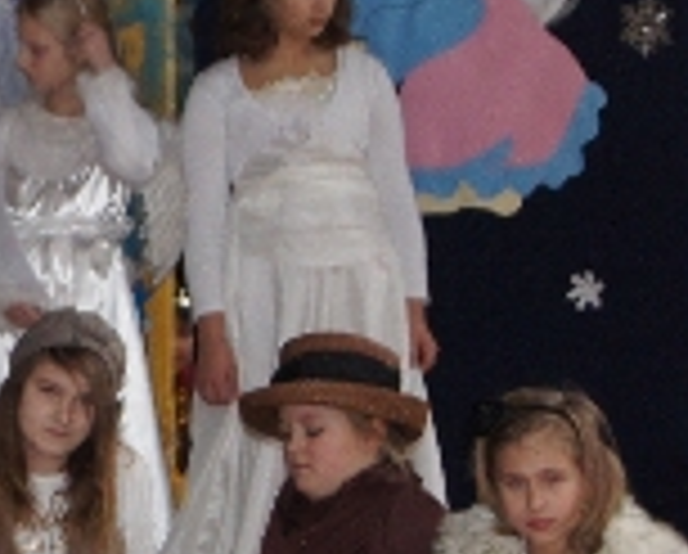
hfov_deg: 6.3
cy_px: 318
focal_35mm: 303
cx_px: -333
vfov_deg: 5.1
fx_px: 6178
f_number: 5.6
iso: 800
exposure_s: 1/80
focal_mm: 55
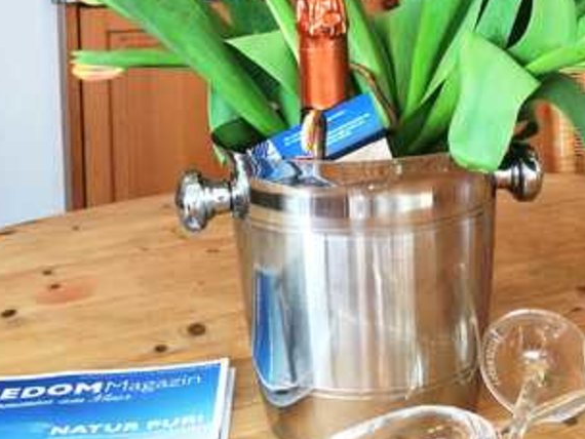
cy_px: 2
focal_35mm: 61
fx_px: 1031
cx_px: 375
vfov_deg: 23.1
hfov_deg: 31.5
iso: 25
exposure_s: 1/50
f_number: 2.2
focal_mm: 4.15
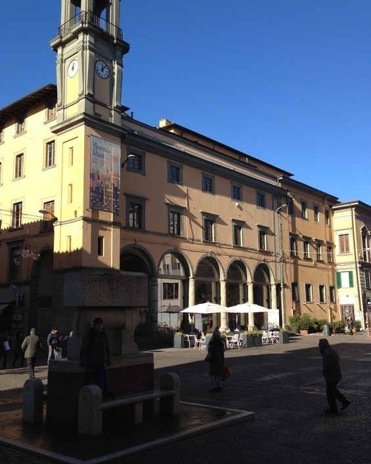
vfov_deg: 51.5
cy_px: 243
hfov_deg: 42.2
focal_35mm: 35
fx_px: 481
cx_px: 184
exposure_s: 1/1085
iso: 50
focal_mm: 4.12
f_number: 2.4
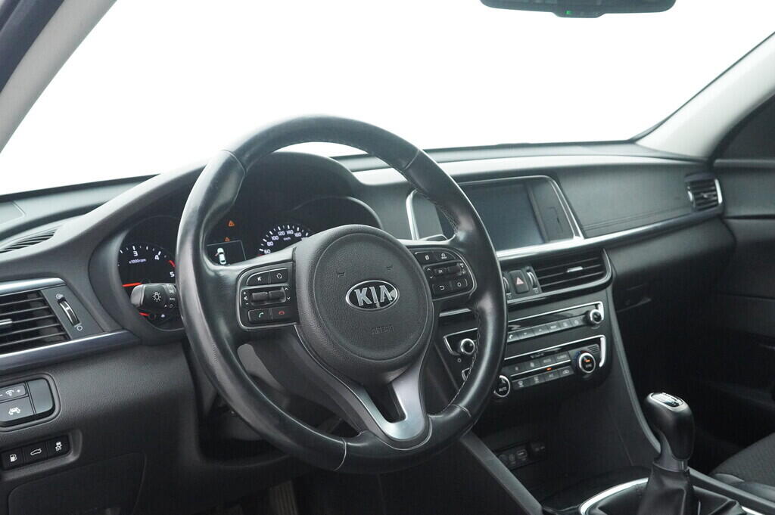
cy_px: 258
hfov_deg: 53.2
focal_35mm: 36
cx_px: 388
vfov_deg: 36.8
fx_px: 774
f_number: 6.3
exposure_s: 1/250
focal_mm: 24
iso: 6400
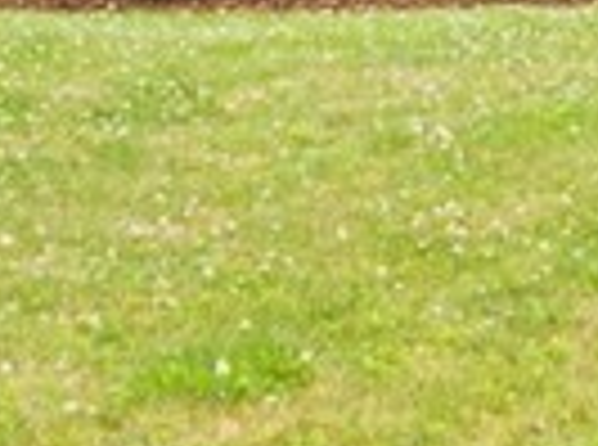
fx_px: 2171
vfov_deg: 11.0
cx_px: 982
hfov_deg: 14.3
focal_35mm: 126
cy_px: -315
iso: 50
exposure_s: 1/320
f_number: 7.1
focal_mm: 16
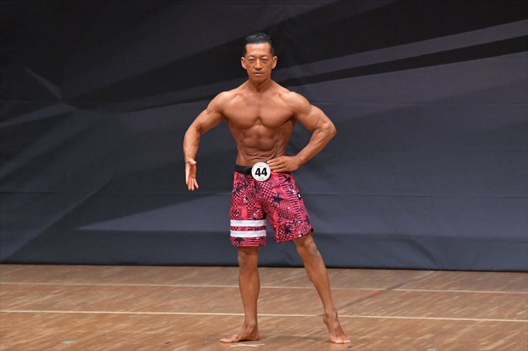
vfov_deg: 4.6
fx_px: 4398
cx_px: 264
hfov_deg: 6.9
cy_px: 176
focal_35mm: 300
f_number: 5.6
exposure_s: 1/400
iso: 6400
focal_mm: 200
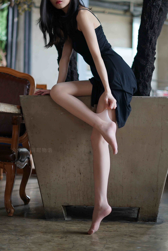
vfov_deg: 39.6
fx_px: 350
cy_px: 126
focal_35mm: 50
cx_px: 84
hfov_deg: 27.0
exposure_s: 1/160
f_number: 1.8
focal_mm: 50
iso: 200
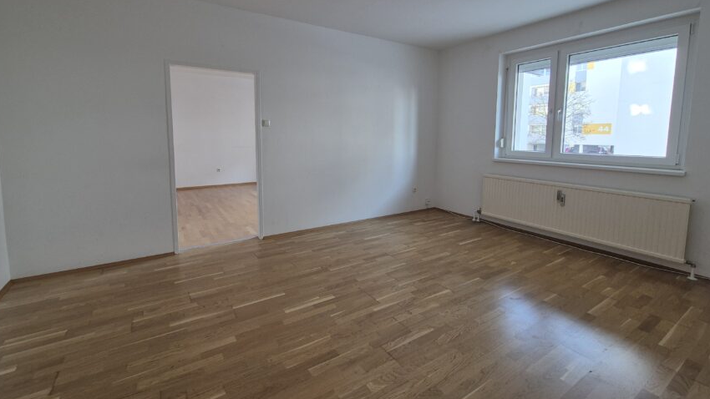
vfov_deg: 70.0
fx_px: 282
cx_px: 340
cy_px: 167
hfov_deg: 102.9
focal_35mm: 15
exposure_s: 1/50
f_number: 2.2
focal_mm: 2.2
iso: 125
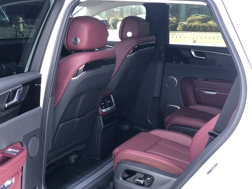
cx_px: 126
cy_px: 94
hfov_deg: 36.8
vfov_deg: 28.0
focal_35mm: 52
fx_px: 379
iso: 50
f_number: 2.4
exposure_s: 1/49
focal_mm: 6
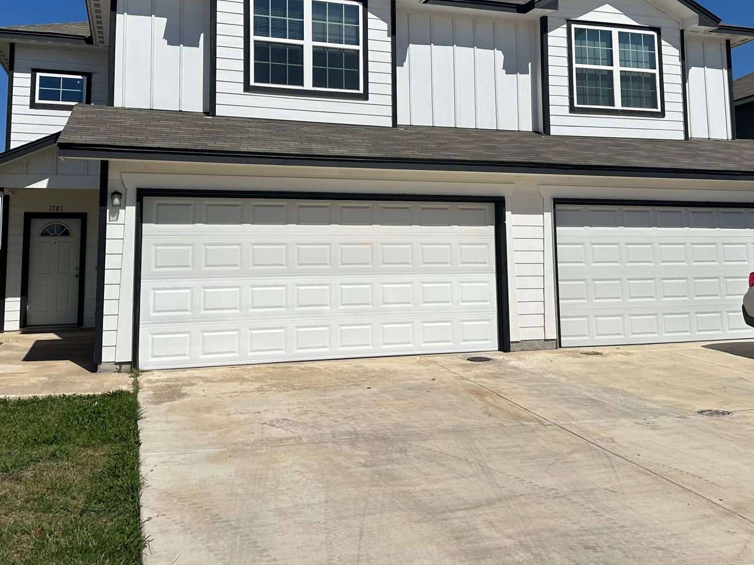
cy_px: 177
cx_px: 393
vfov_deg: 41.1
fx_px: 741
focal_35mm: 34
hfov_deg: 53.9
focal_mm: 6.86
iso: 100
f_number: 1.78
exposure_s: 1/18519
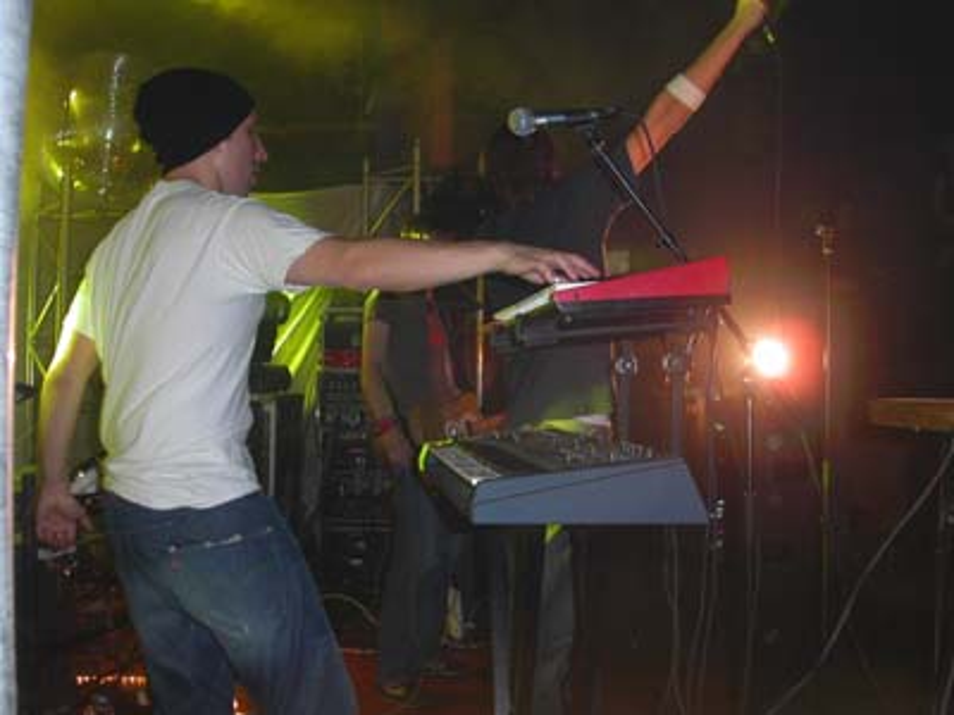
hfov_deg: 49.0
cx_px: 477
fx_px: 1047
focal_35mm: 38
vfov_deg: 37.7
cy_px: 358
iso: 100
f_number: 2.8
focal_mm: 7.8
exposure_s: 1/30
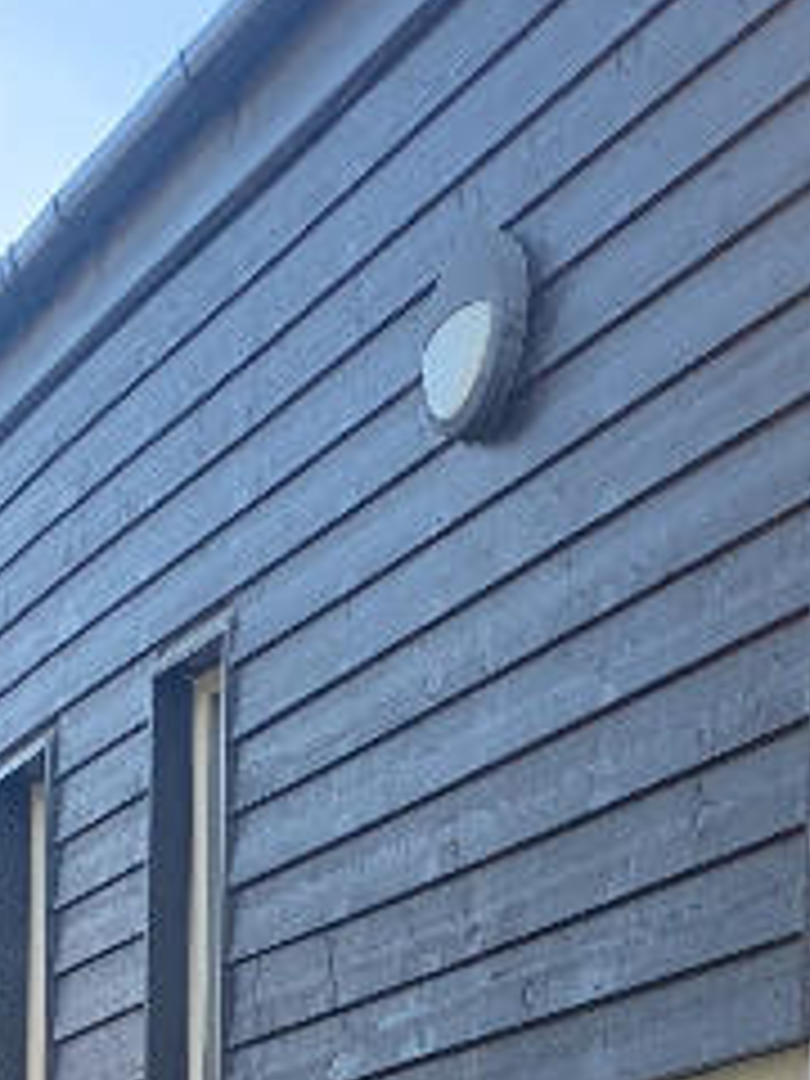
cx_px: 738
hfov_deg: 13.2
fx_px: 3463
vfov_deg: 16.2
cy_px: 1629
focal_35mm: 111
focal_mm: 4.25
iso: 25
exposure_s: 1/184
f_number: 1.8
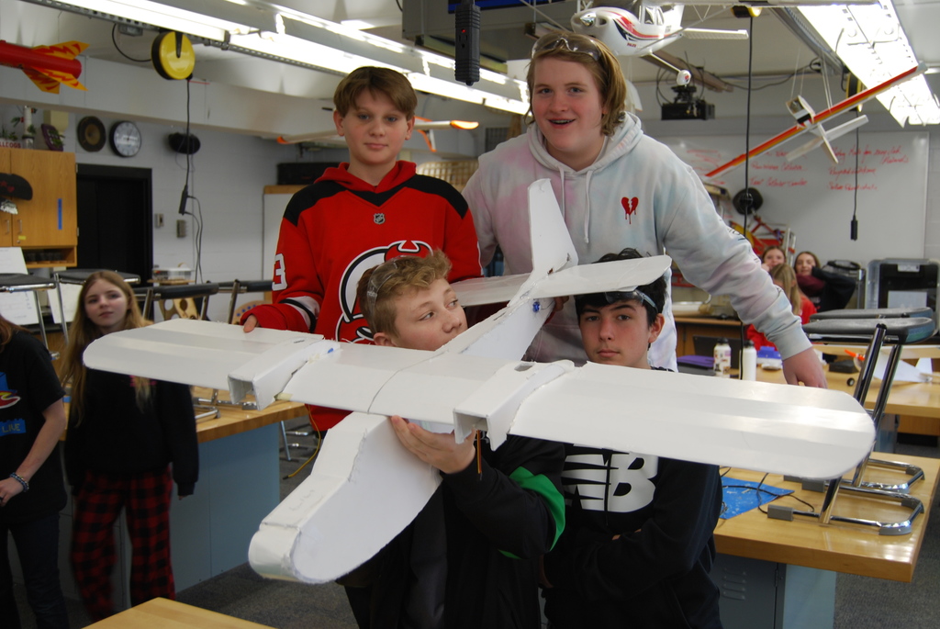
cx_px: 470
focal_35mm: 36
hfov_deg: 53.1
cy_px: 314
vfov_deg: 37.0
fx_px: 941
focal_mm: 24
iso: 200
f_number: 4
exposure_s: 1/30
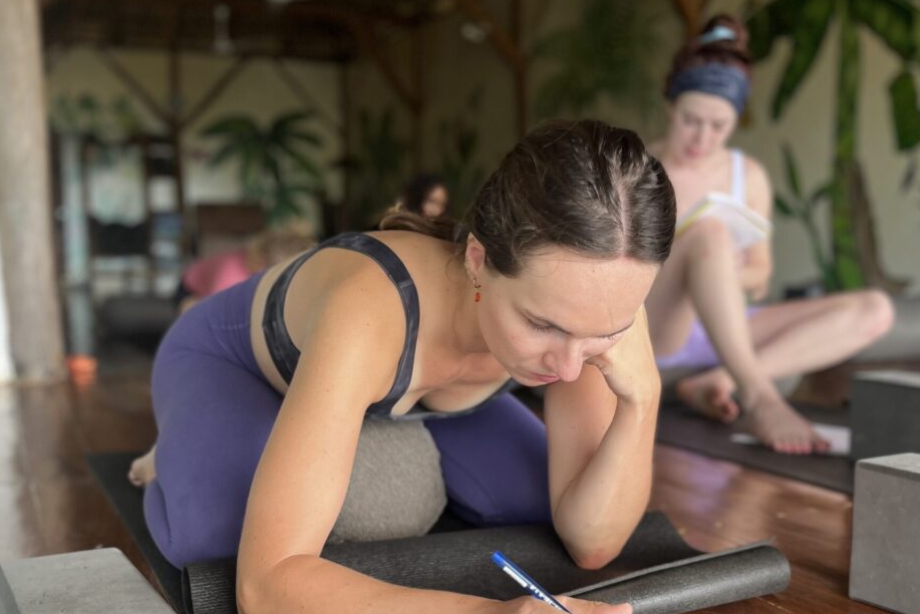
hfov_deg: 61.8
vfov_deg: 43.5
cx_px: 426
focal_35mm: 30
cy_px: 360
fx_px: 767
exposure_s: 1/174
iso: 40
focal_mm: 5.1
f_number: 1.6
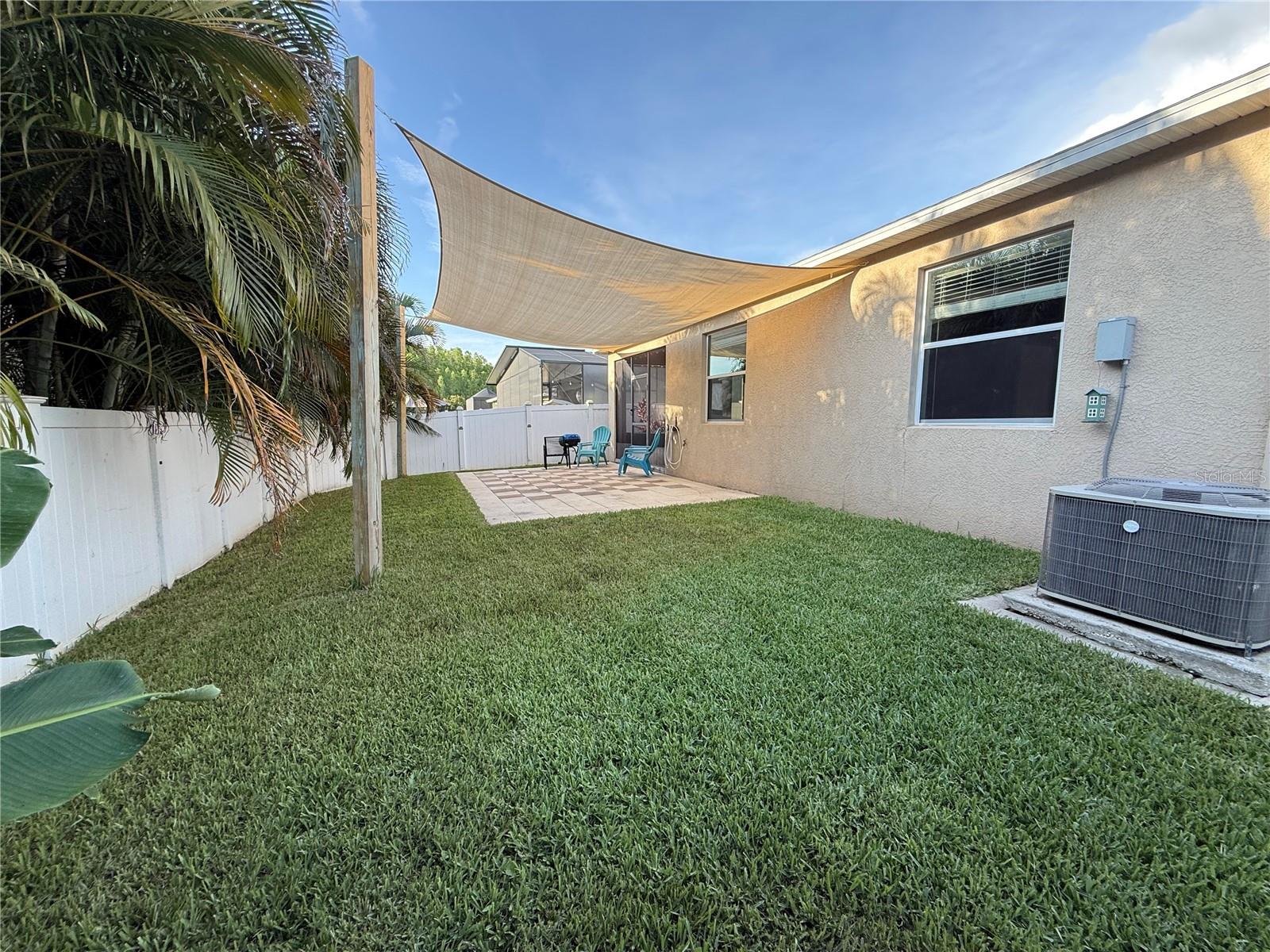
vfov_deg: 85.7
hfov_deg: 102.1
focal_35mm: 14
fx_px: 514
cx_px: 635
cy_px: 476
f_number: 2.2
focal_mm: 2.22
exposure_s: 1/255
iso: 50
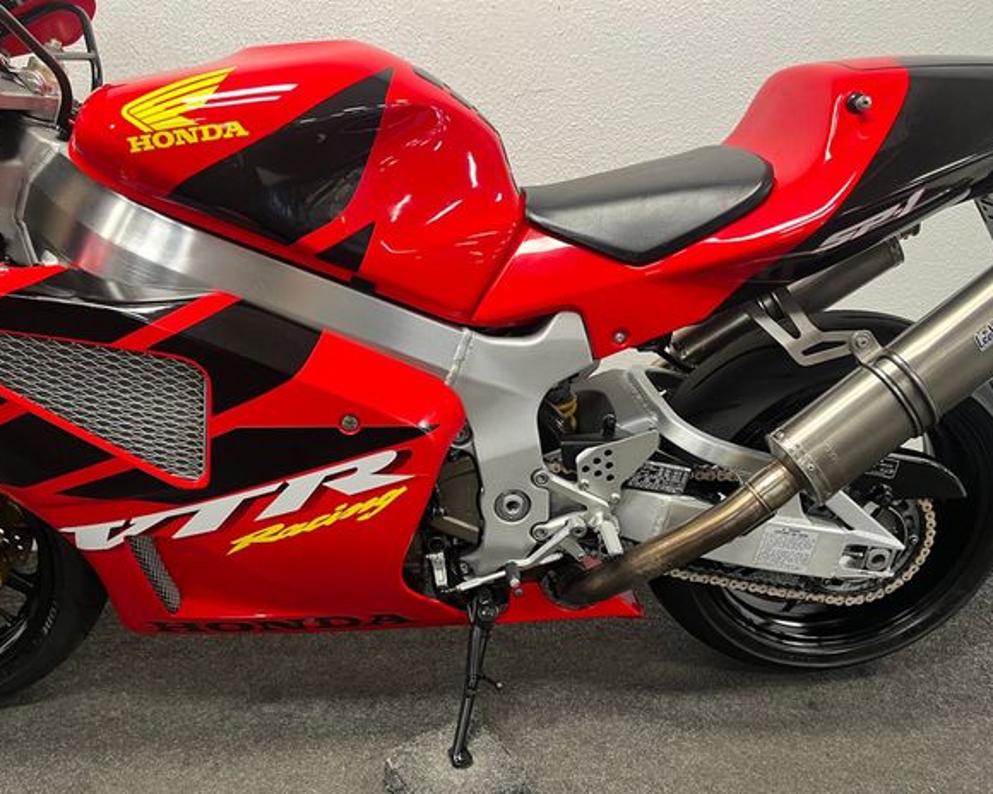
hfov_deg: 62.2
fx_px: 823
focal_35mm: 28
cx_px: 495
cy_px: 397
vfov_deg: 51.5
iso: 200
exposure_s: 1/50
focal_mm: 5.1
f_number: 1.6
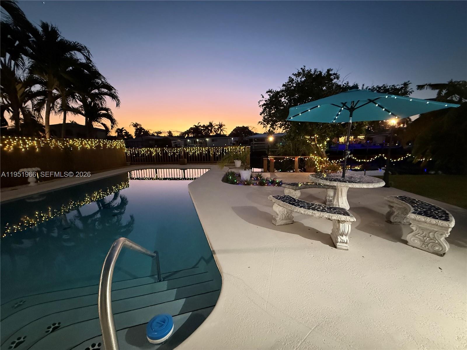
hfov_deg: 102.1
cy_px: 175
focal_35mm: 14
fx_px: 189
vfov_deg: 85.7
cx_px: 234
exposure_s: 1/40
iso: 1000
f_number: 2.2
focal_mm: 2.22
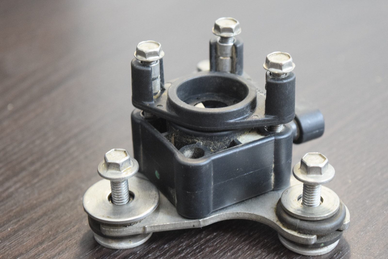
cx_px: 194
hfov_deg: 24.6
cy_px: 130
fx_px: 889
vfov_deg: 16.6
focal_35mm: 82
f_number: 5.6
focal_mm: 55
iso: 2500
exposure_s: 1/125
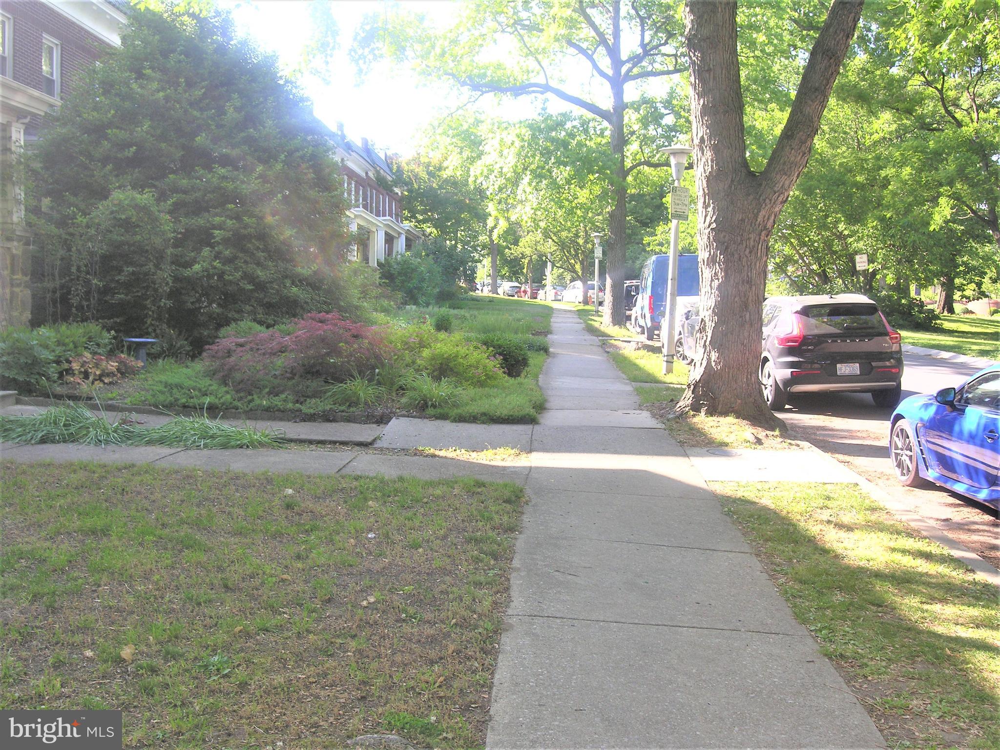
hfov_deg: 54.0
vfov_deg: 41.8
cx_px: 500
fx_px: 982
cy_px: 375
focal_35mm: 34
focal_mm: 8.7
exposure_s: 1/69.8
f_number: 4.2
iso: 50
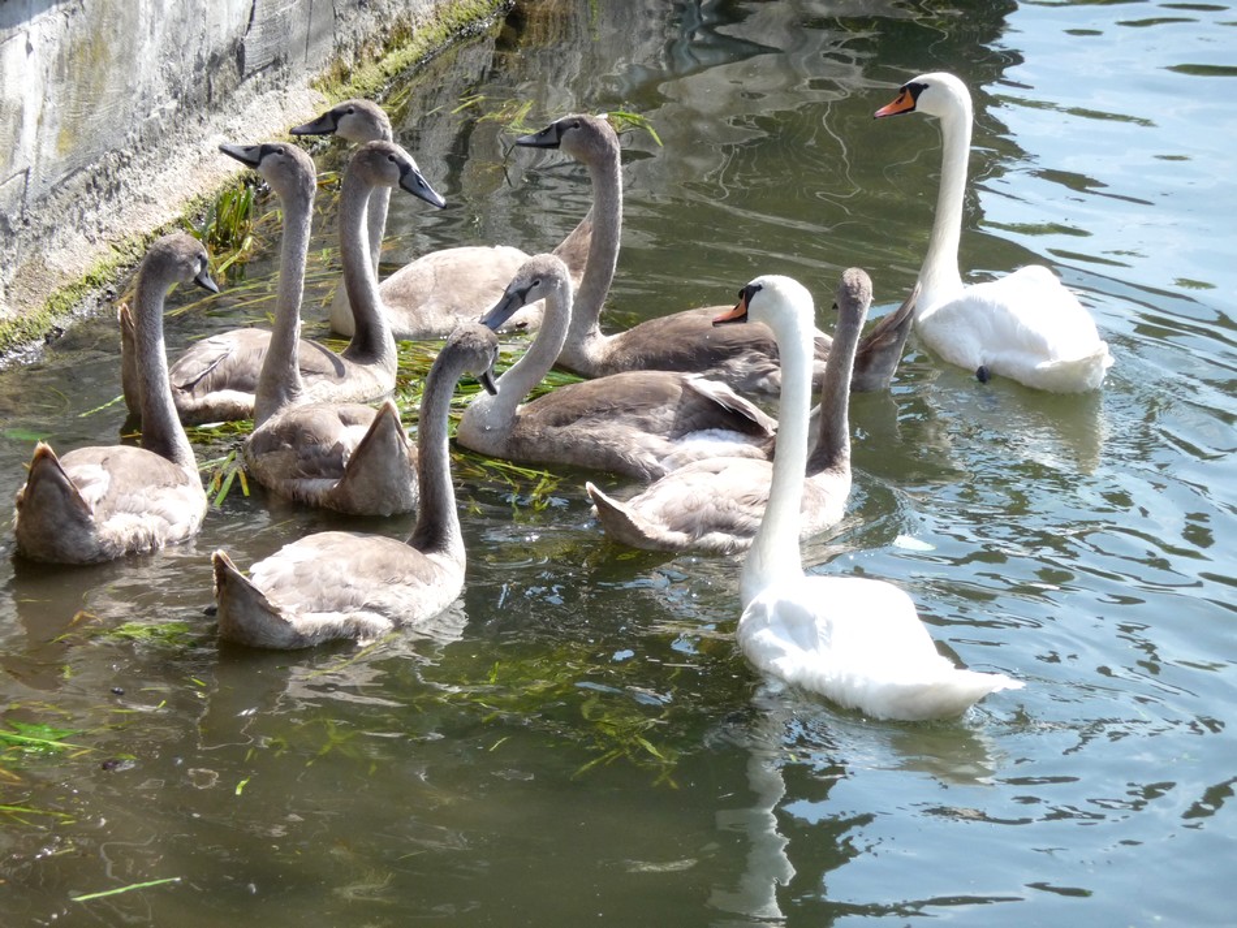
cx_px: 618
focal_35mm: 264
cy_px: 464
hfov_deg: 7.5
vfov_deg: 5.6
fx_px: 9436
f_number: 4.9
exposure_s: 1/500
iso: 160
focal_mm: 45.4
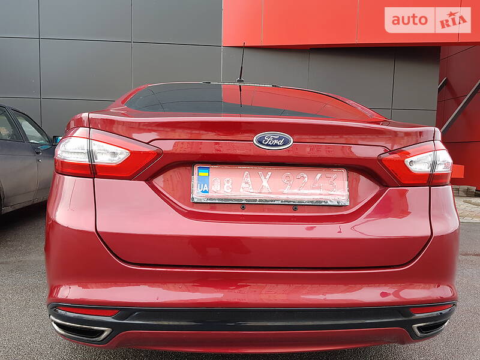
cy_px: 180
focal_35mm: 26
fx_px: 361
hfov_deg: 67.3
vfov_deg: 53.1
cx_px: 240
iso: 40
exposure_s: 1/169
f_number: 1.7
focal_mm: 4.2
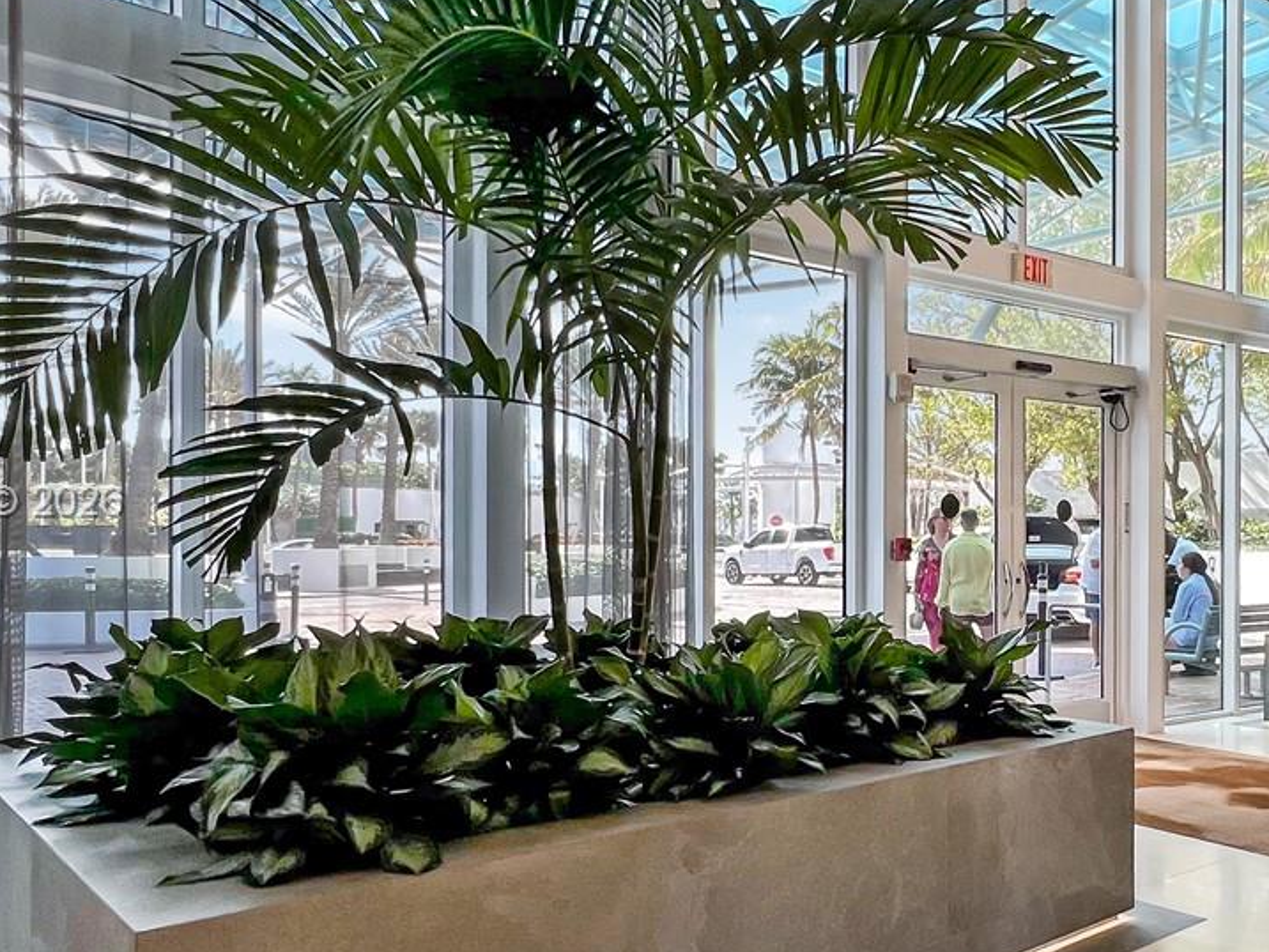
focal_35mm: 29
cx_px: 988
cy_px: 504
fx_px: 1063
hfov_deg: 57.7
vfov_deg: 48.2
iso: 50
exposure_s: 1/120
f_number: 1.8
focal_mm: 1.57
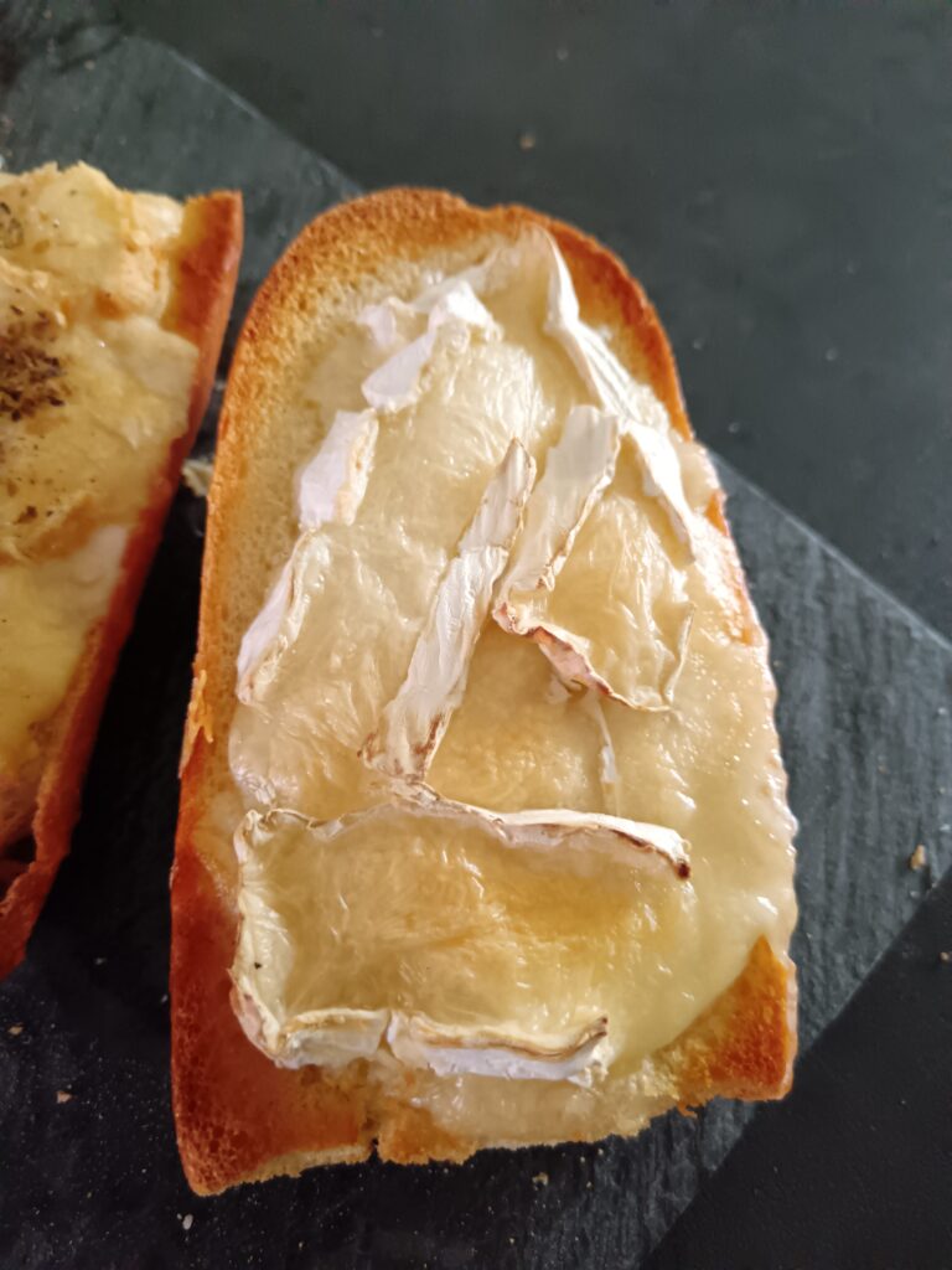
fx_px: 990
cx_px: 476
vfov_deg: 65.3
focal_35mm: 27
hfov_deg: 51.4
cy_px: 635
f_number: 1.9
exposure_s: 1/100
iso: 3019
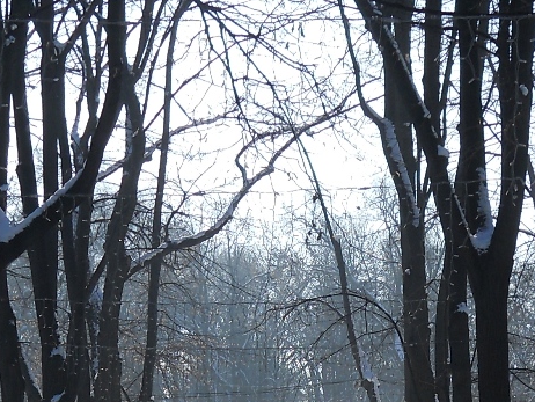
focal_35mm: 191
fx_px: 2953
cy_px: 503
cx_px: 269
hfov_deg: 10.4
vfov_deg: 7.7
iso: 80
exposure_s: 1/250
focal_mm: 10.84
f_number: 7.1
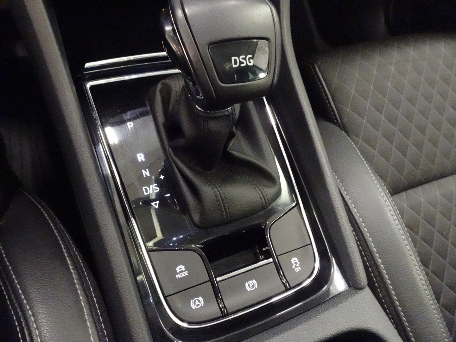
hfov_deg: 71.6
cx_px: 228
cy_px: 171
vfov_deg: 56.8
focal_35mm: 24
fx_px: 316
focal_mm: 4.25
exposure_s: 1/30
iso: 2500
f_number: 3.5
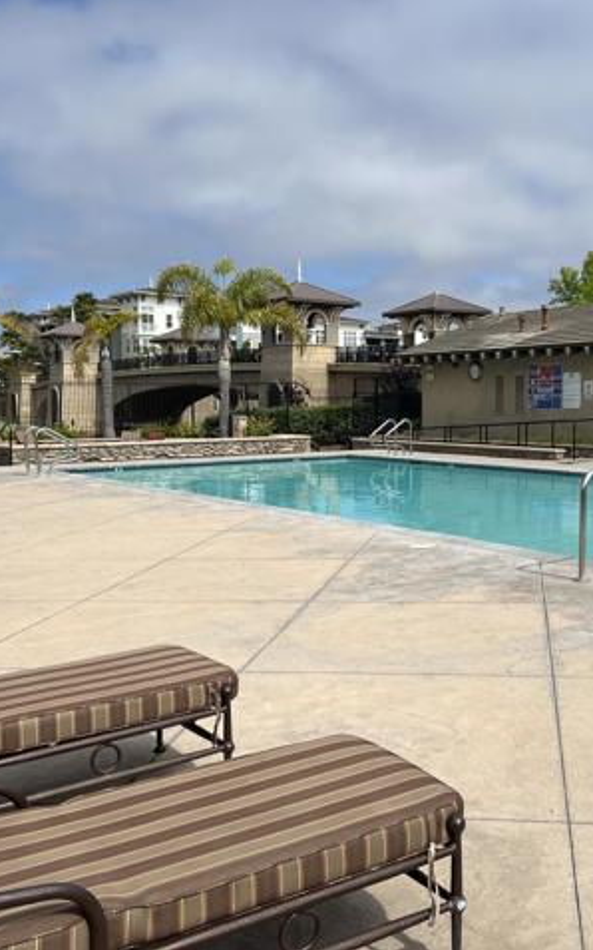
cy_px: 474
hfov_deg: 34.1
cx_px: 404
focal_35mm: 37
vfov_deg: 52.8
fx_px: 957
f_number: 1.5
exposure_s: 1/6993
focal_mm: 5.7
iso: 50
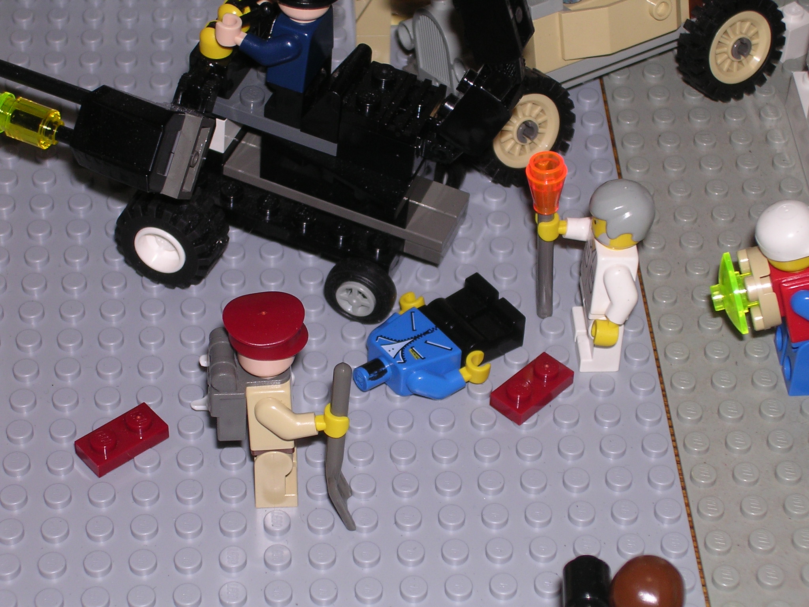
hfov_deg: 20.7
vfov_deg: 15.6
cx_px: 404
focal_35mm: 95
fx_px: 2220
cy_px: 304
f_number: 4.4
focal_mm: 14.5
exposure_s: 1/60.1
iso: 100
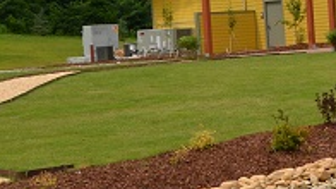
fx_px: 1425
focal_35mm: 160
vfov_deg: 7.5
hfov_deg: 12.3
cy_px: -34
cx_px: 605
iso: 100
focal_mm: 27
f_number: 8
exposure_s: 1/250
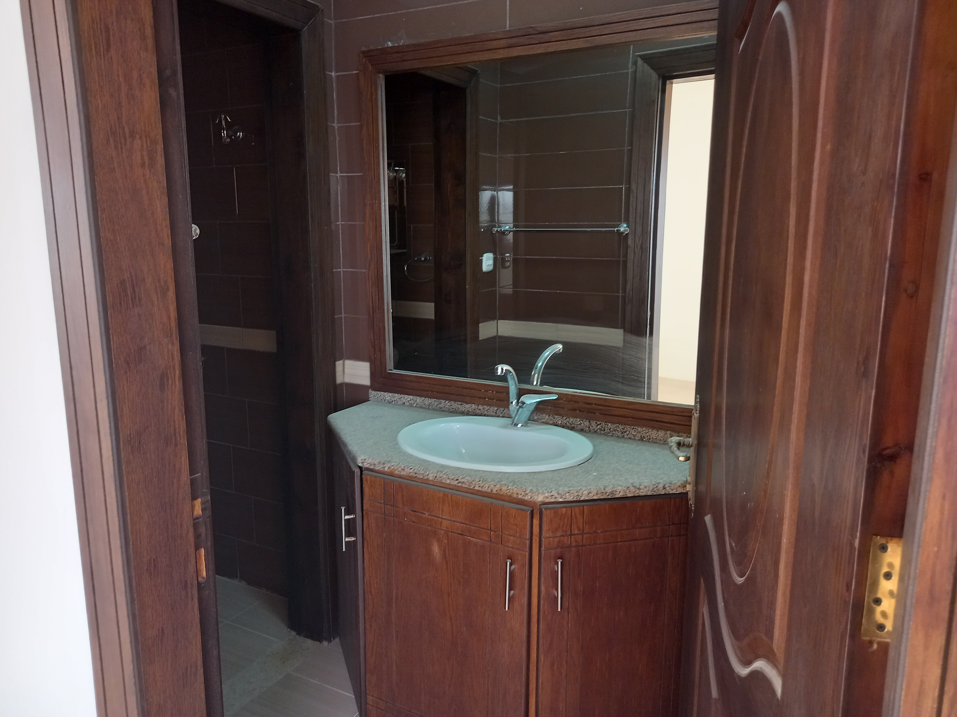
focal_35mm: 25
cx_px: 478
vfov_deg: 54.9
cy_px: 358
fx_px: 691
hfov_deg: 69.4
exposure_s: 1/33
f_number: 2
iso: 250
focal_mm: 4.6
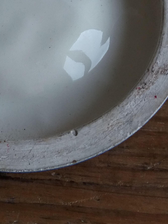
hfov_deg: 22.3
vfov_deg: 28.3
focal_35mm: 65
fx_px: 421
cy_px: 8
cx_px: 33
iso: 80
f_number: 1.9
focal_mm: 3.7
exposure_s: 1/100
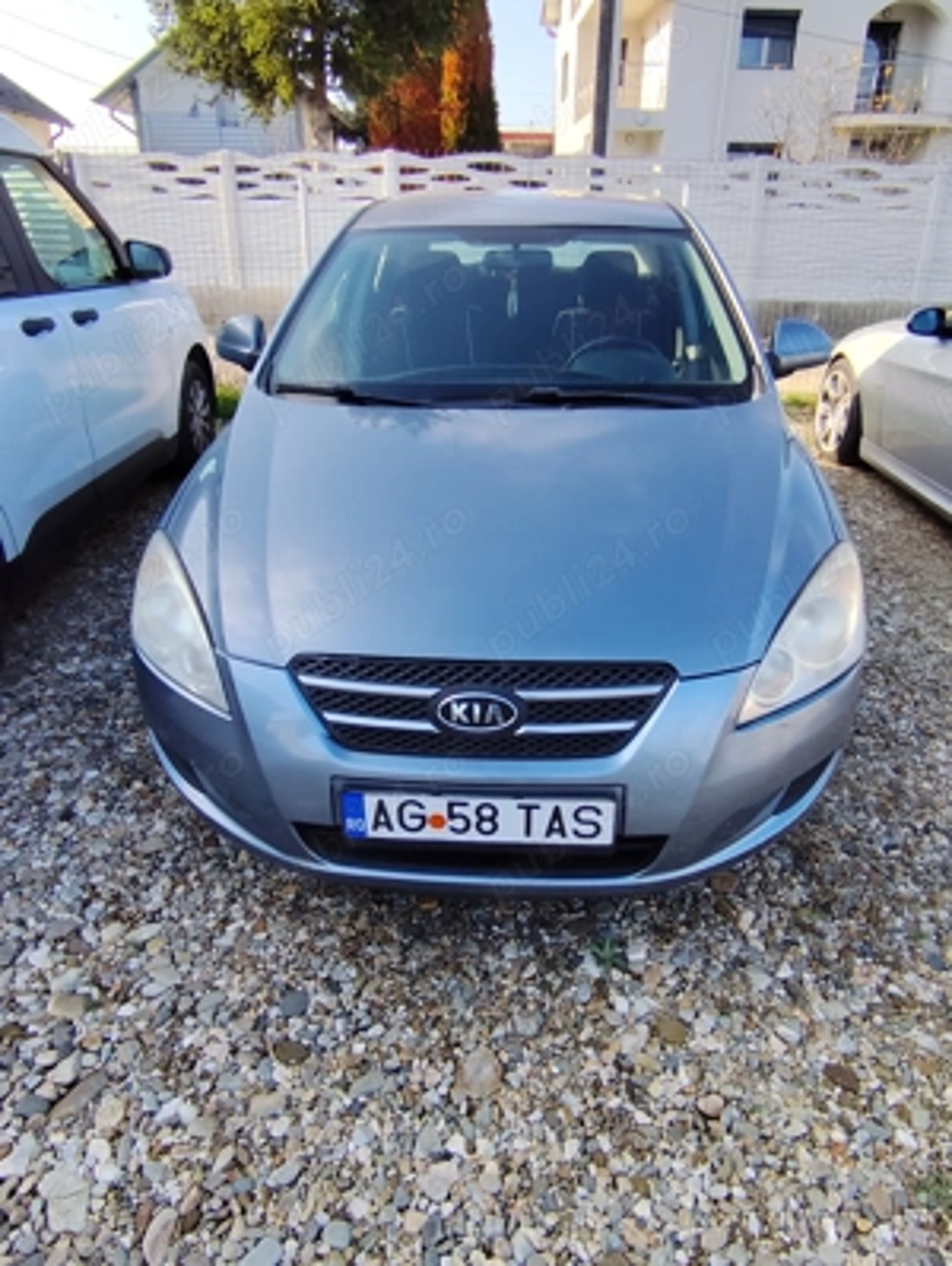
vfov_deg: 73.9
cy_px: 633
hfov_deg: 59.0
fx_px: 842
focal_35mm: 23
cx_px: 476
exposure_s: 1/835
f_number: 2.2
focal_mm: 1.65
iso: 50
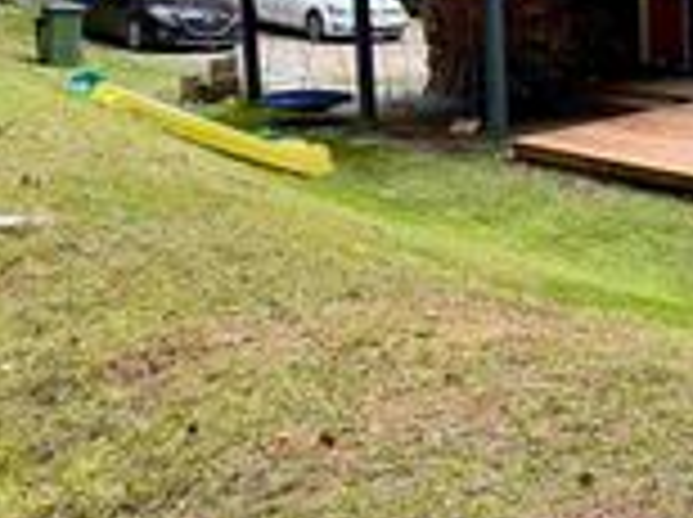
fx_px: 1559
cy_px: -11
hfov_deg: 22.5
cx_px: 891
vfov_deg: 18.3
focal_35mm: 78
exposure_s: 1/232
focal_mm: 6.76
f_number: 1.78
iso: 125
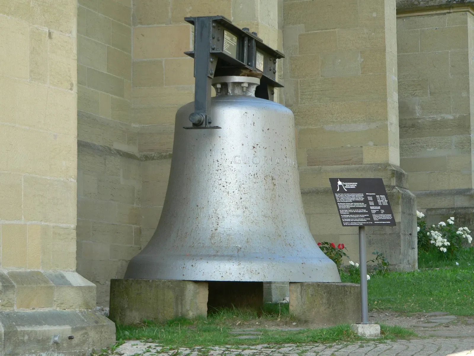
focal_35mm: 115
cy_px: 178
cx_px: 237
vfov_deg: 12.9
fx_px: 1575
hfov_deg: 17.1
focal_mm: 19.1
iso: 80
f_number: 2.8
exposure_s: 1/100
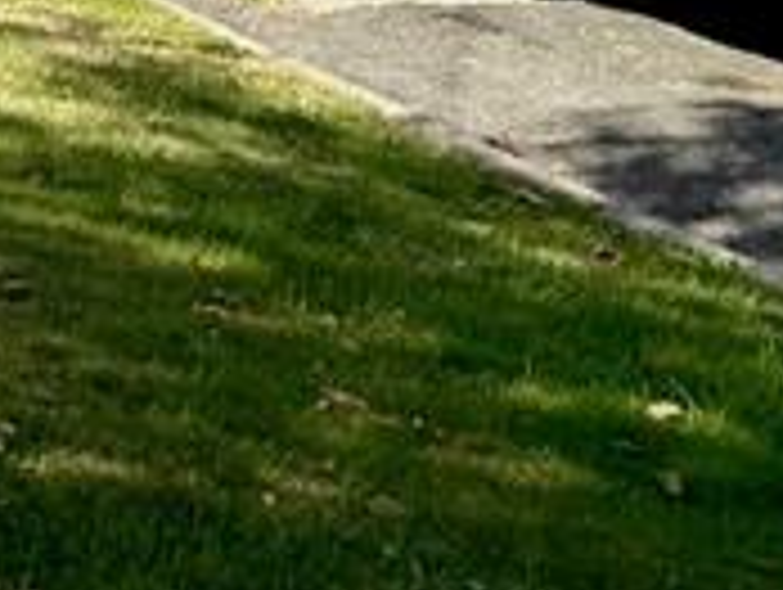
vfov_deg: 9.4
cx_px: -1323
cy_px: -815
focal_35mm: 141
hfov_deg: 10.9
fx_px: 3194
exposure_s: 1/2801
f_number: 1.78
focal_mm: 6.76
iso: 100
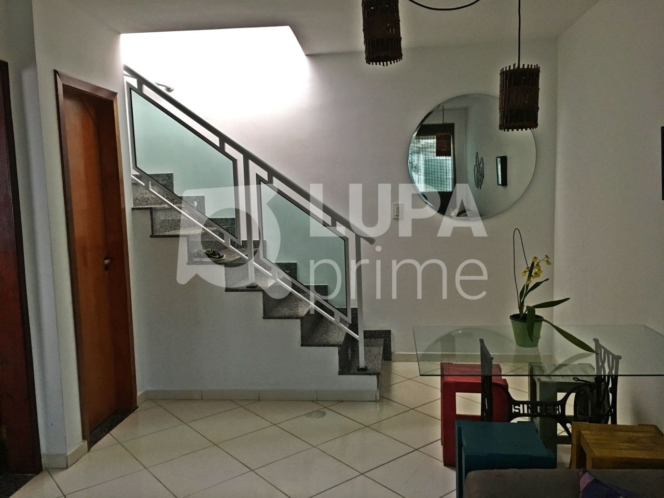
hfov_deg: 61.7
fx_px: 556
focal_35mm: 29
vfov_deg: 48.2
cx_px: 332
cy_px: 249
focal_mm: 4.15
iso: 160
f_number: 2.2
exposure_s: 1/30
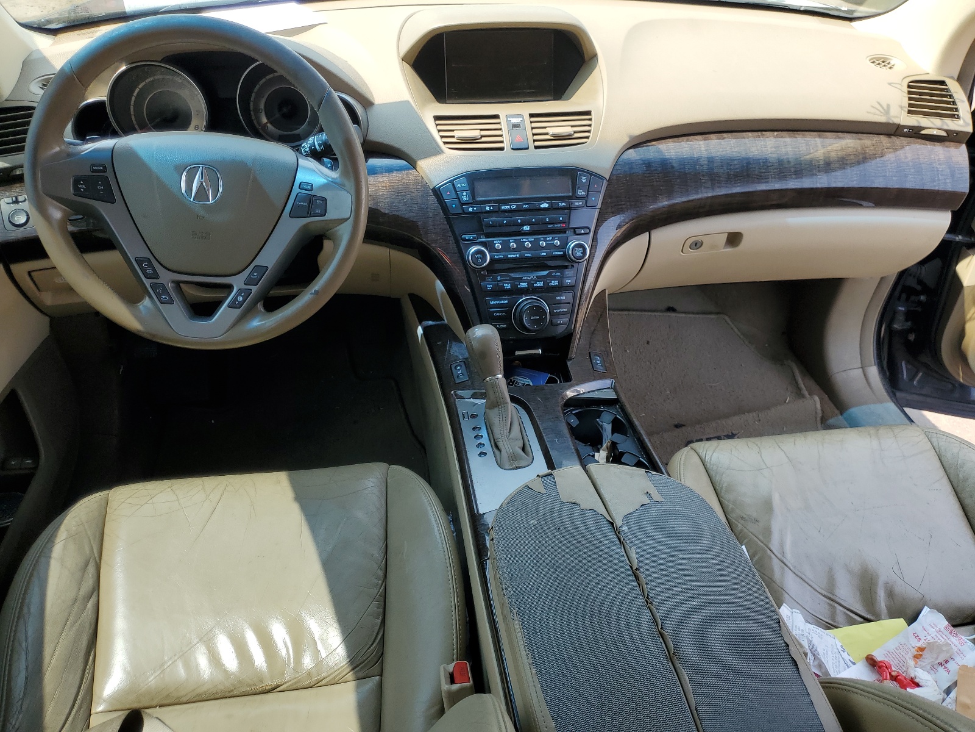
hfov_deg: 67.3
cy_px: 366
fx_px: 732
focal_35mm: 26
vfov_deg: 53.1
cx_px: 488
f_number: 1.5
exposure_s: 1/526
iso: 50
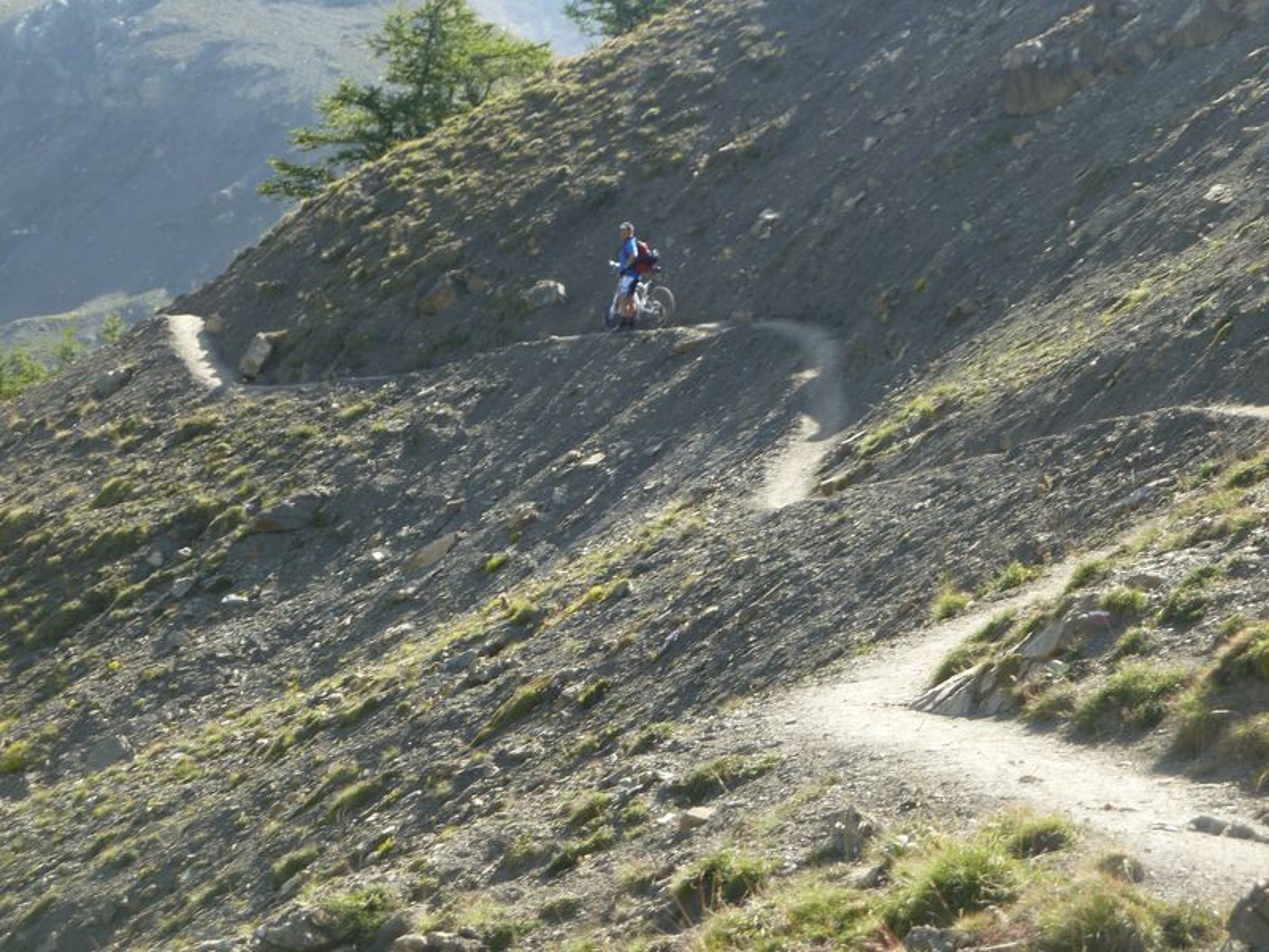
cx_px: 634
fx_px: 4692
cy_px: 476
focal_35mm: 128
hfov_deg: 15.4
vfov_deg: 11.6
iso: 80
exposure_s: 1/160
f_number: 4.4
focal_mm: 21
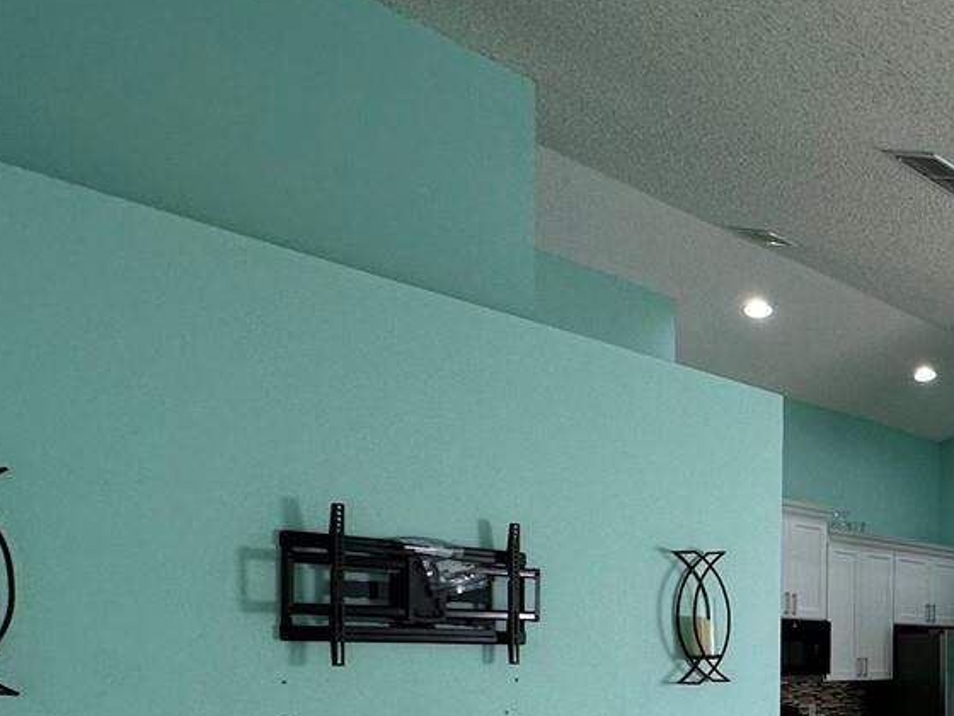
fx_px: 1102
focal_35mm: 40
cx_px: 1160
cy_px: 685
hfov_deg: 35.9
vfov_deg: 33.4
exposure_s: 1/120
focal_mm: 2.22
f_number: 2.2
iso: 100
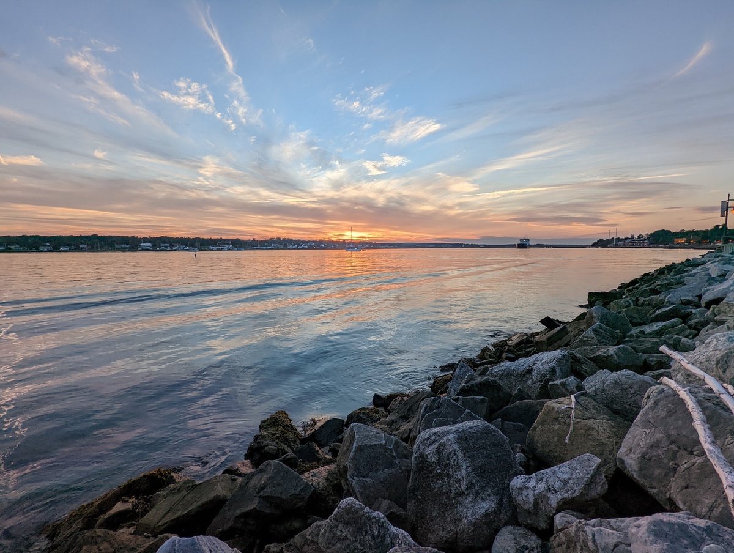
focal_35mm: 16
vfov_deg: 78.3
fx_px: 340
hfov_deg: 94.4
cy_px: 276
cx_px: 367
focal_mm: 2.35
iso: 45
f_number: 2.2
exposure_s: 1/362
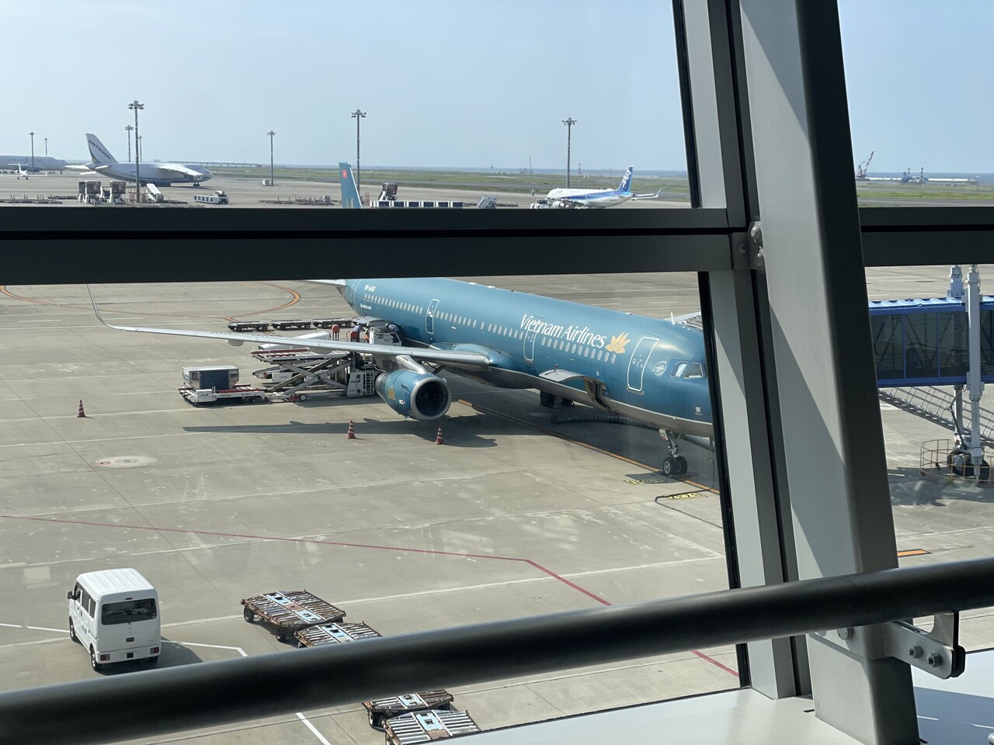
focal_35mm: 52
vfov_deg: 28.0
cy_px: 372
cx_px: 497
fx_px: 1493
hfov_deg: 36.8
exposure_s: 1/1199
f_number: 2
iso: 32
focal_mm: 6
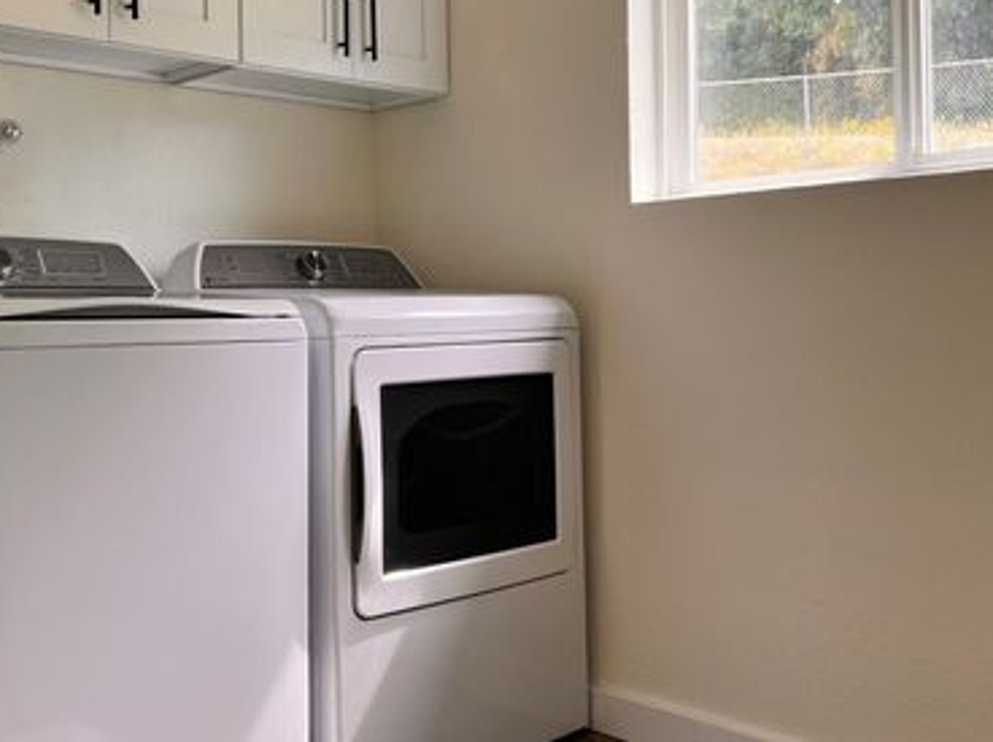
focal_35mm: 42
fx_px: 1203
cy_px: 263
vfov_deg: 34.0
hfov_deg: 44.8
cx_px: 523
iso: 40
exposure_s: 1/230
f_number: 1.5
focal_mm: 5.7
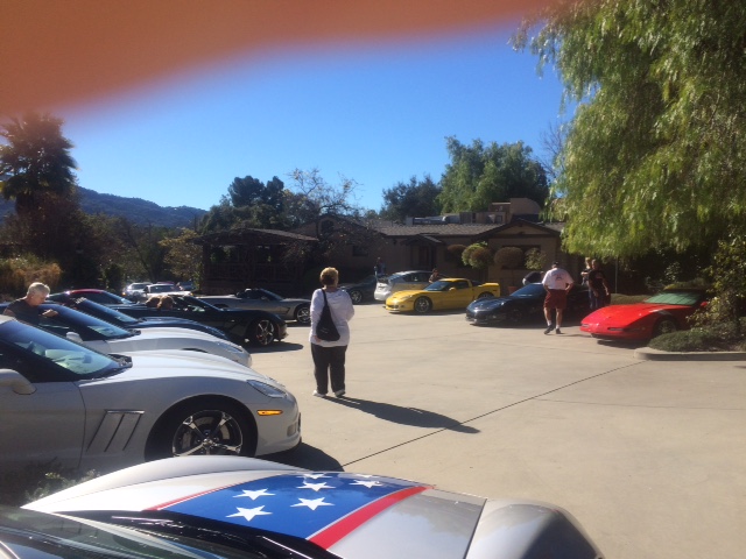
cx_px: 373
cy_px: 280
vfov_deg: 48.2
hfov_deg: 61.7
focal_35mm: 29
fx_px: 625
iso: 40
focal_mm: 4.15
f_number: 2.2
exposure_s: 1/2160
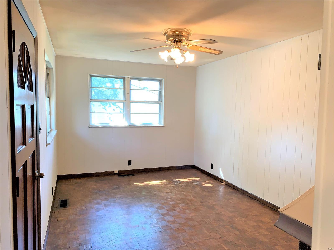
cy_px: 125
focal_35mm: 26
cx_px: 167
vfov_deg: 53.1
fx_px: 251
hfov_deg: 67.3
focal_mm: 4.25
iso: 80
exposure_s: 1/60
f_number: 1.8
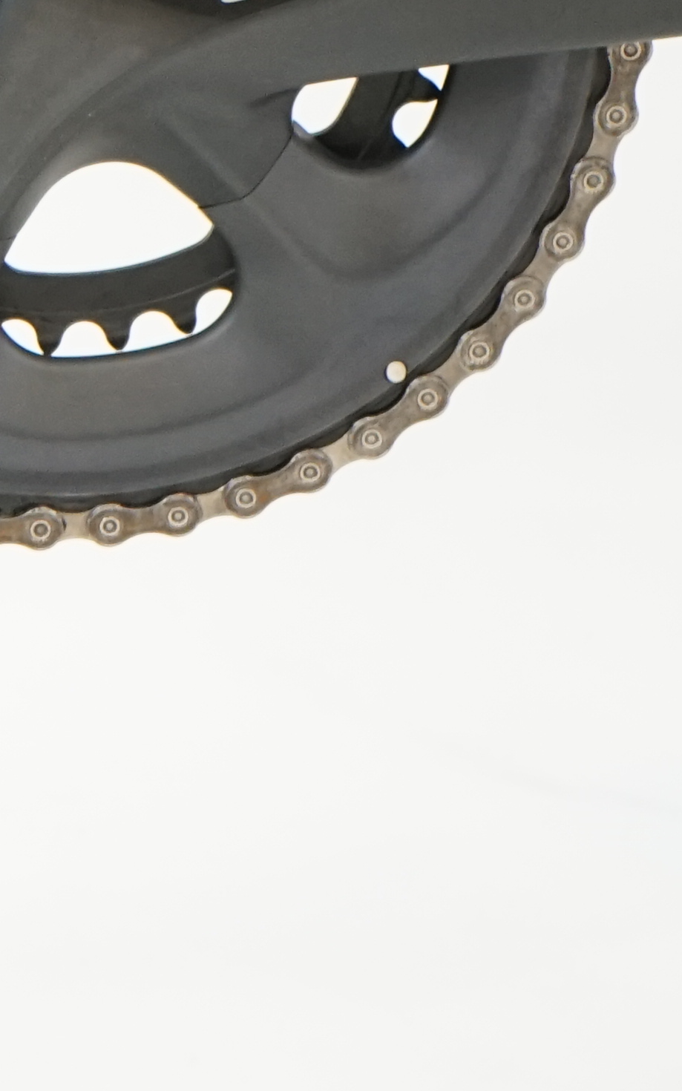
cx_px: -849
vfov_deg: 7.9
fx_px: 7790
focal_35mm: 262
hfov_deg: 4.9
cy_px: -201
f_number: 5.6
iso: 2000
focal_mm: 63
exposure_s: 1/200
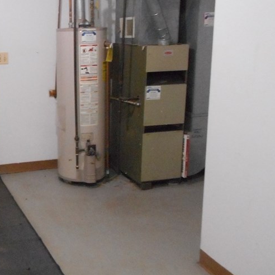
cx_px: 30
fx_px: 413
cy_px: 116
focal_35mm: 46
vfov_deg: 36.7
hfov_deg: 34.8
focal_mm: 4.5
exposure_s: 1/6
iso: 800
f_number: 3.7
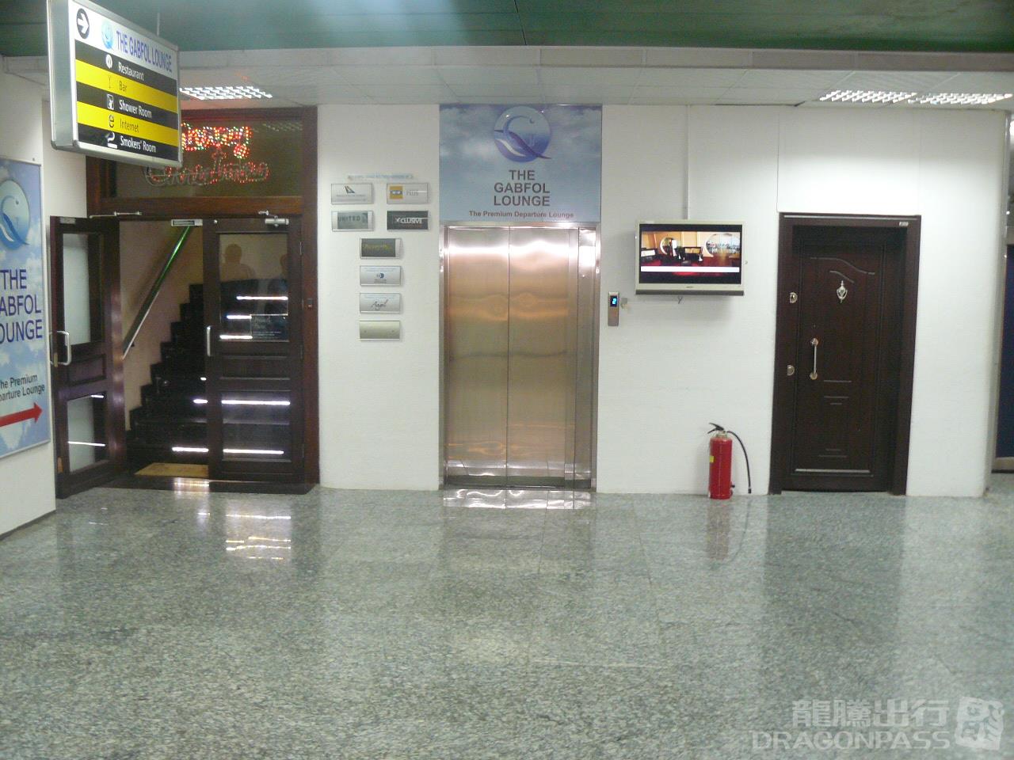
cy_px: 380
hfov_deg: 51.4
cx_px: 507
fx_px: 1055
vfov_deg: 39.7
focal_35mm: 36
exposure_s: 1/13
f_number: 2.8
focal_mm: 6
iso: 250
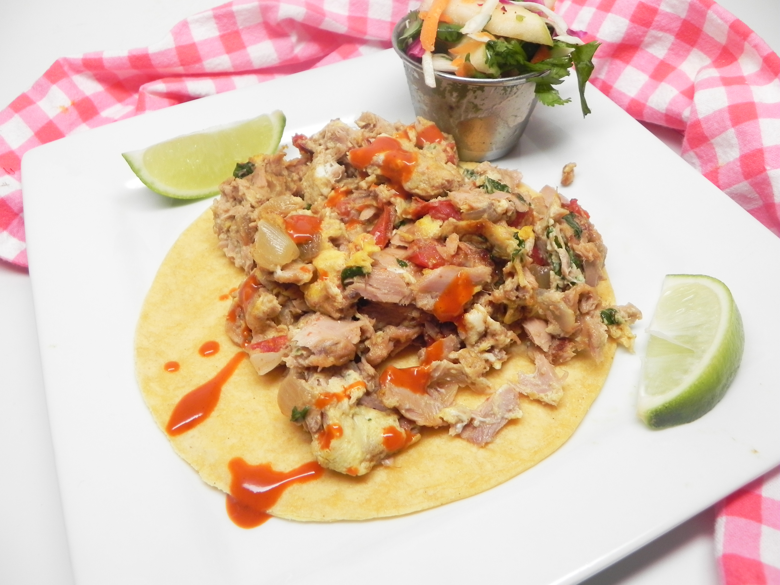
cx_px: 390
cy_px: 292
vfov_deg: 48.2
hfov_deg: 61.7
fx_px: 653
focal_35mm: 29
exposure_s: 1/43
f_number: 2.8
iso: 160
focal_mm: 5.2
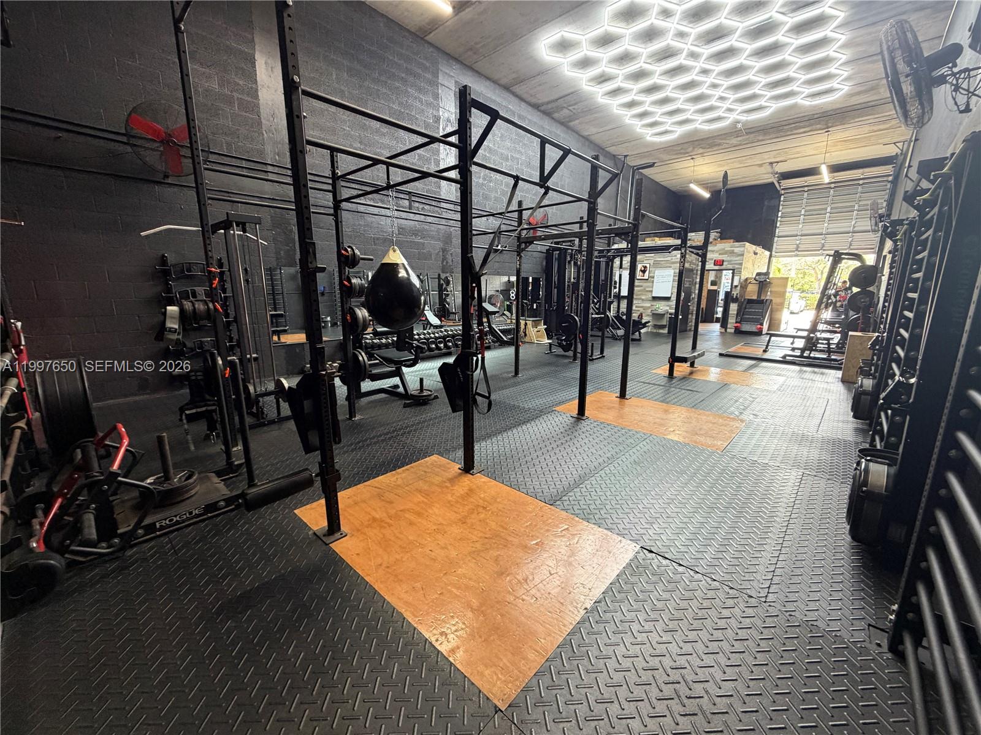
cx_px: 490
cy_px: 368
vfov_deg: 85.7
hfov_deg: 102.1
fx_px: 397
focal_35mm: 14
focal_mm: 2.22
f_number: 2.2
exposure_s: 1/60
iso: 320
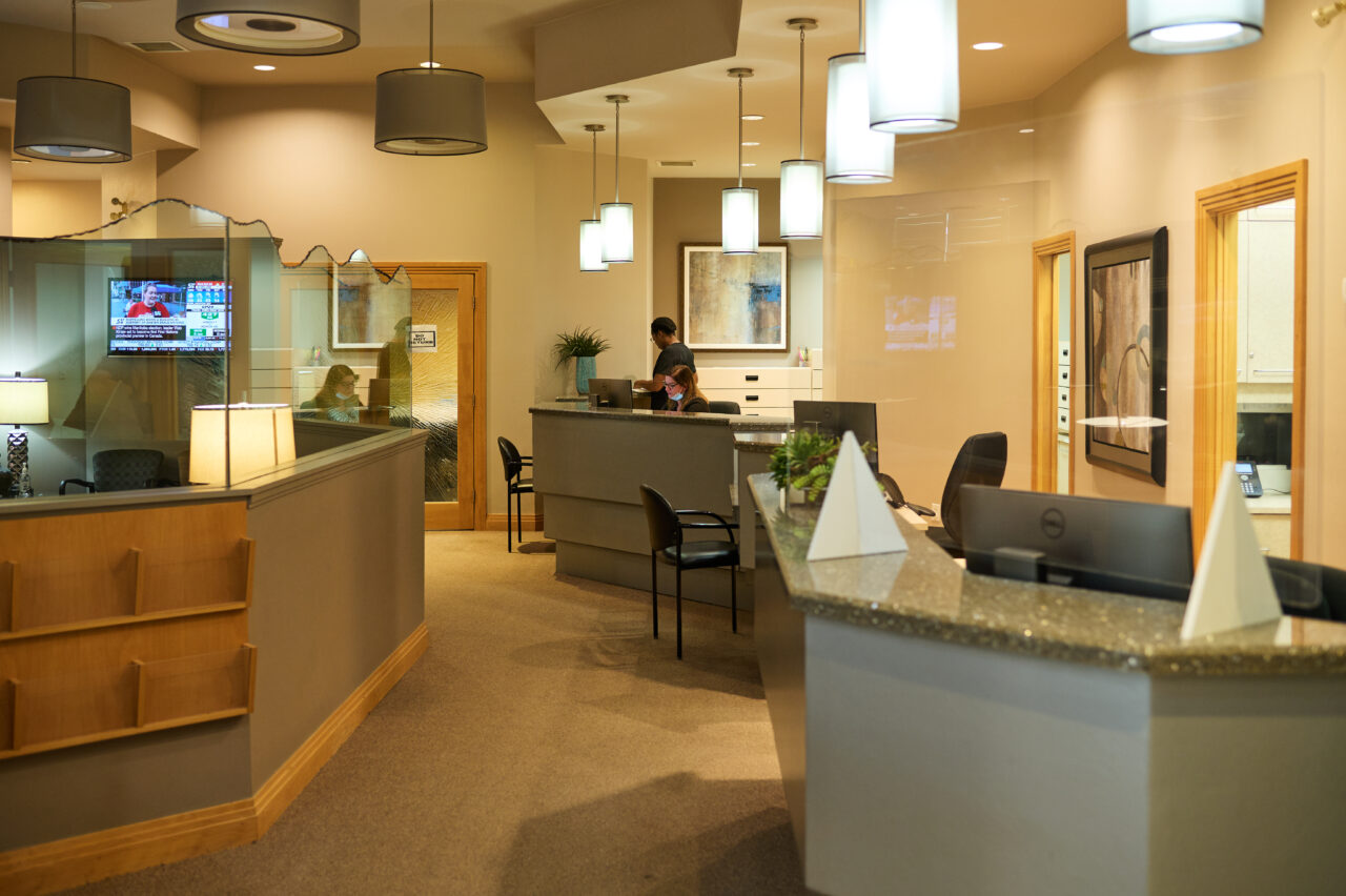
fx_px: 1308
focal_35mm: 35
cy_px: 448
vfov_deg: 37.8
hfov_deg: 54.5
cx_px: 673
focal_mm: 35
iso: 640
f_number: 2.5
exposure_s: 1/60
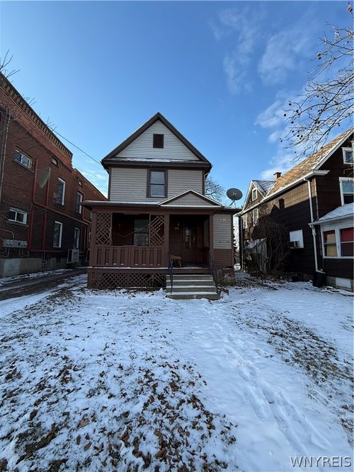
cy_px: 236
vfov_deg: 102.1
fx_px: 191
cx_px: 177
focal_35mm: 14
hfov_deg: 85.7
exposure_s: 1/820
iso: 50
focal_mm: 2.22
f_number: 2.2
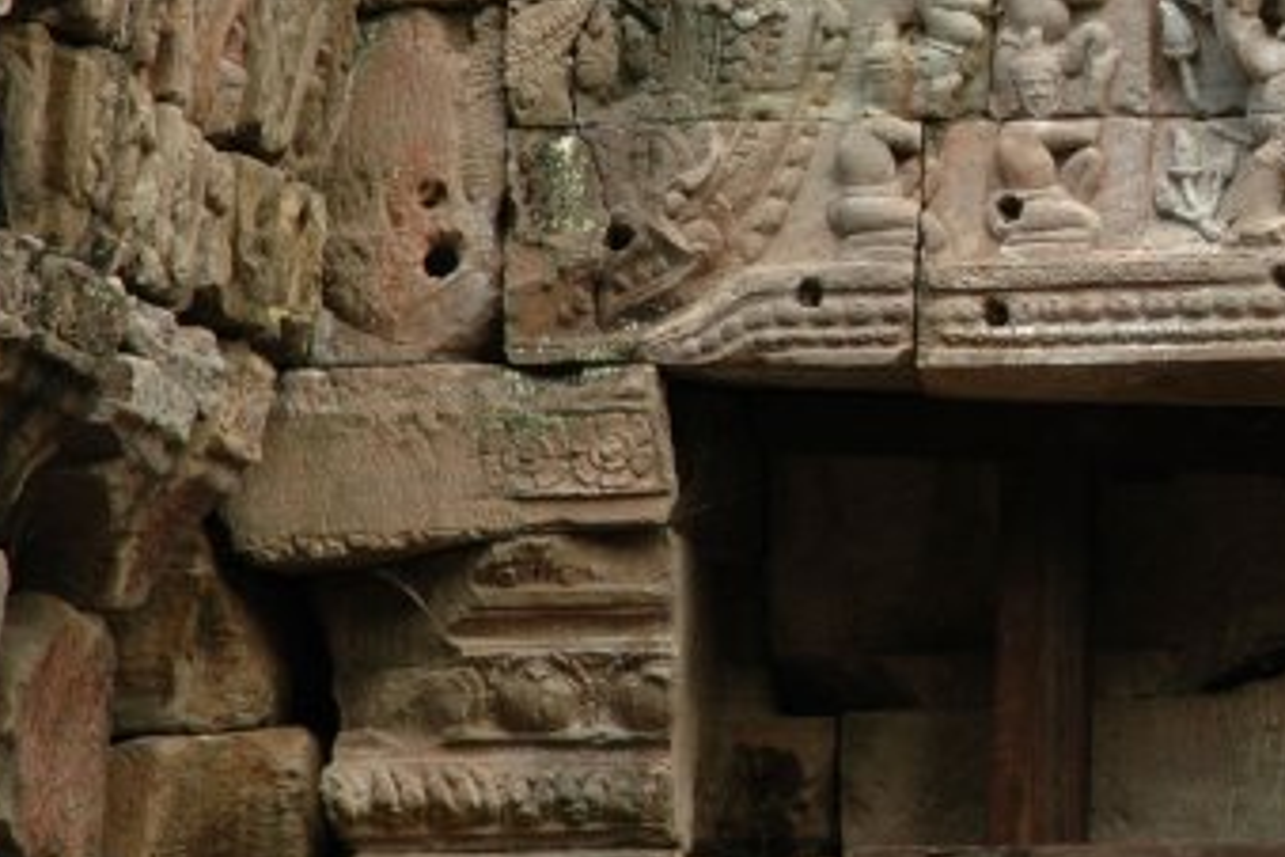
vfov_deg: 6.1
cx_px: 1308
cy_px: 49
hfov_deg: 9.2
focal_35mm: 223
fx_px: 7959
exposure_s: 1/125
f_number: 5.6
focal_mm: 70
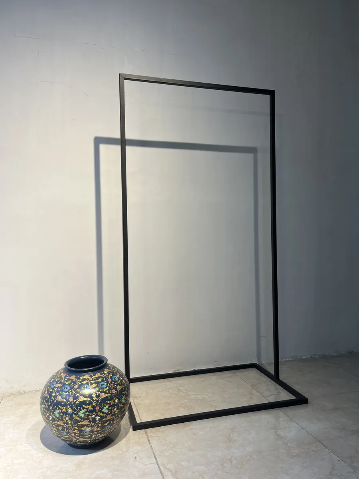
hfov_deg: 53.1
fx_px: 360
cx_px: 180
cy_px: 240
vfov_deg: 67.3
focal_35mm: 26
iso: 50
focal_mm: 5.1
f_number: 1.6
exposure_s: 1/100
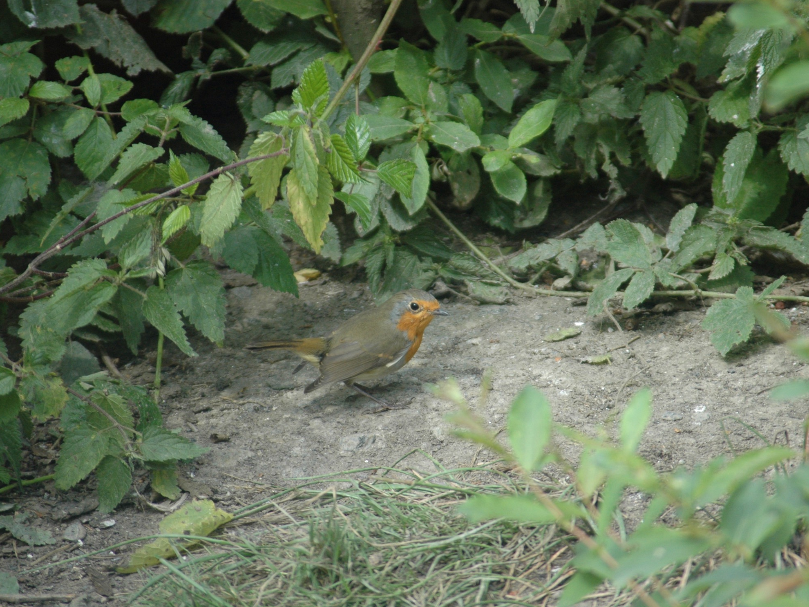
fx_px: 11428
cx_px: 429
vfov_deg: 3.0
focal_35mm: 489
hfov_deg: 4.1
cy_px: 304
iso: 400
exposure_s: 1/200
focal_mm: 300
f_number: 5.6
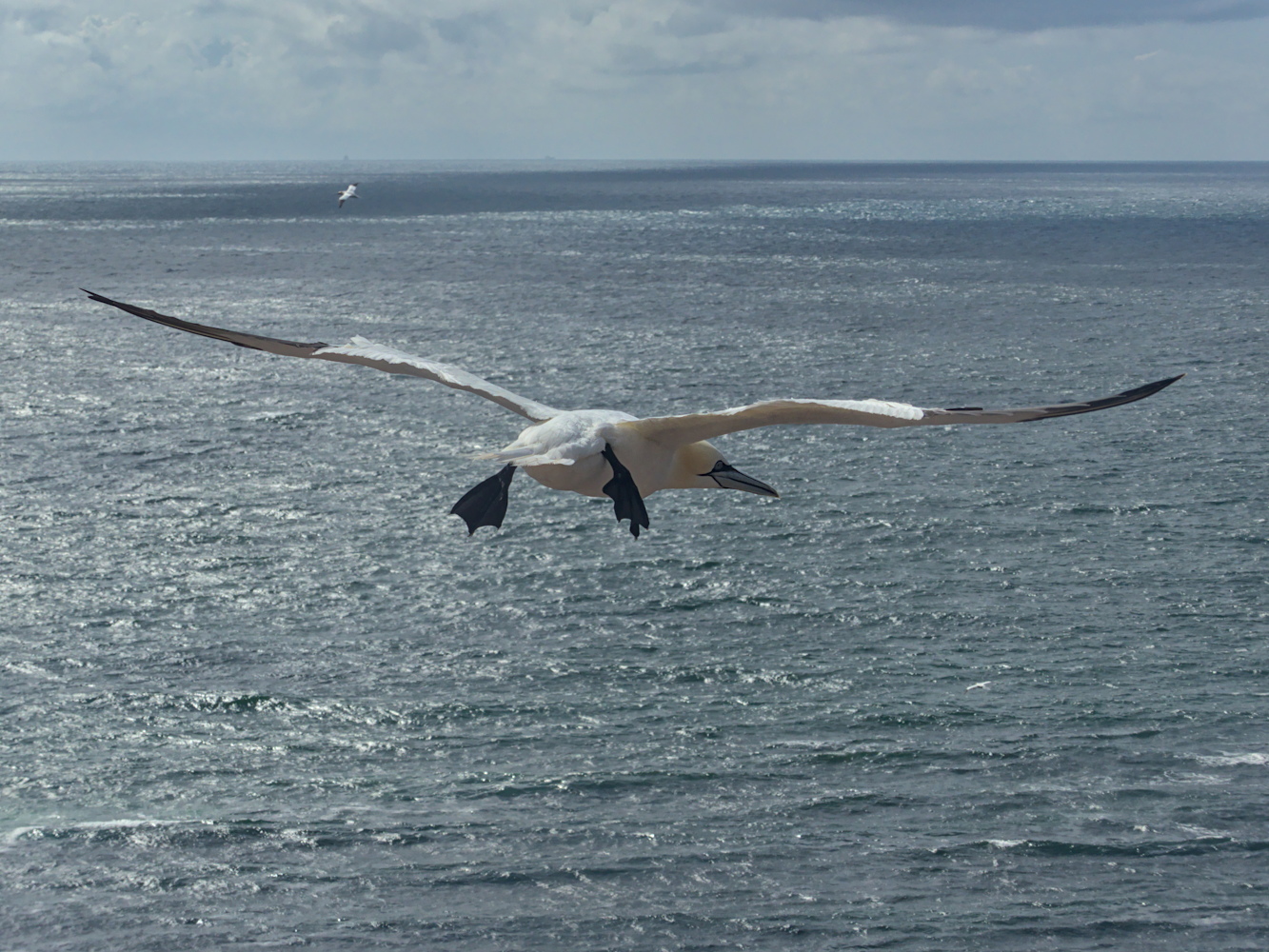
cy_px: 476
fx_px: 4876
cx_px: 634
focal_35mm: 133
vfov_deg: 11.2
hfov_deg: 14.8
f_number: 4.5
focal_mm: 23.9
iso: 100
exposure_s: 1/2000
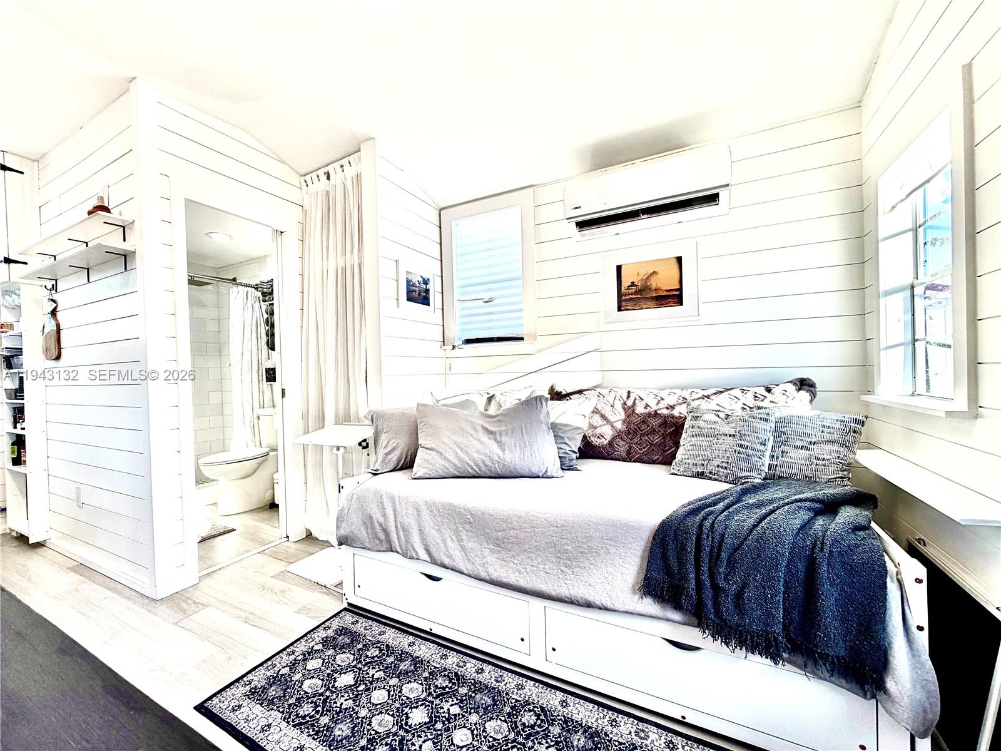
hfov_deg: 102.1
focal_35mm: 14
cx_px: 500
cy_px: 376
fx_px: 405
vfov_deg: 85.7
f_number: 2.2
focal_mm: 2.22
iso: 32
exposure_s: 1/124
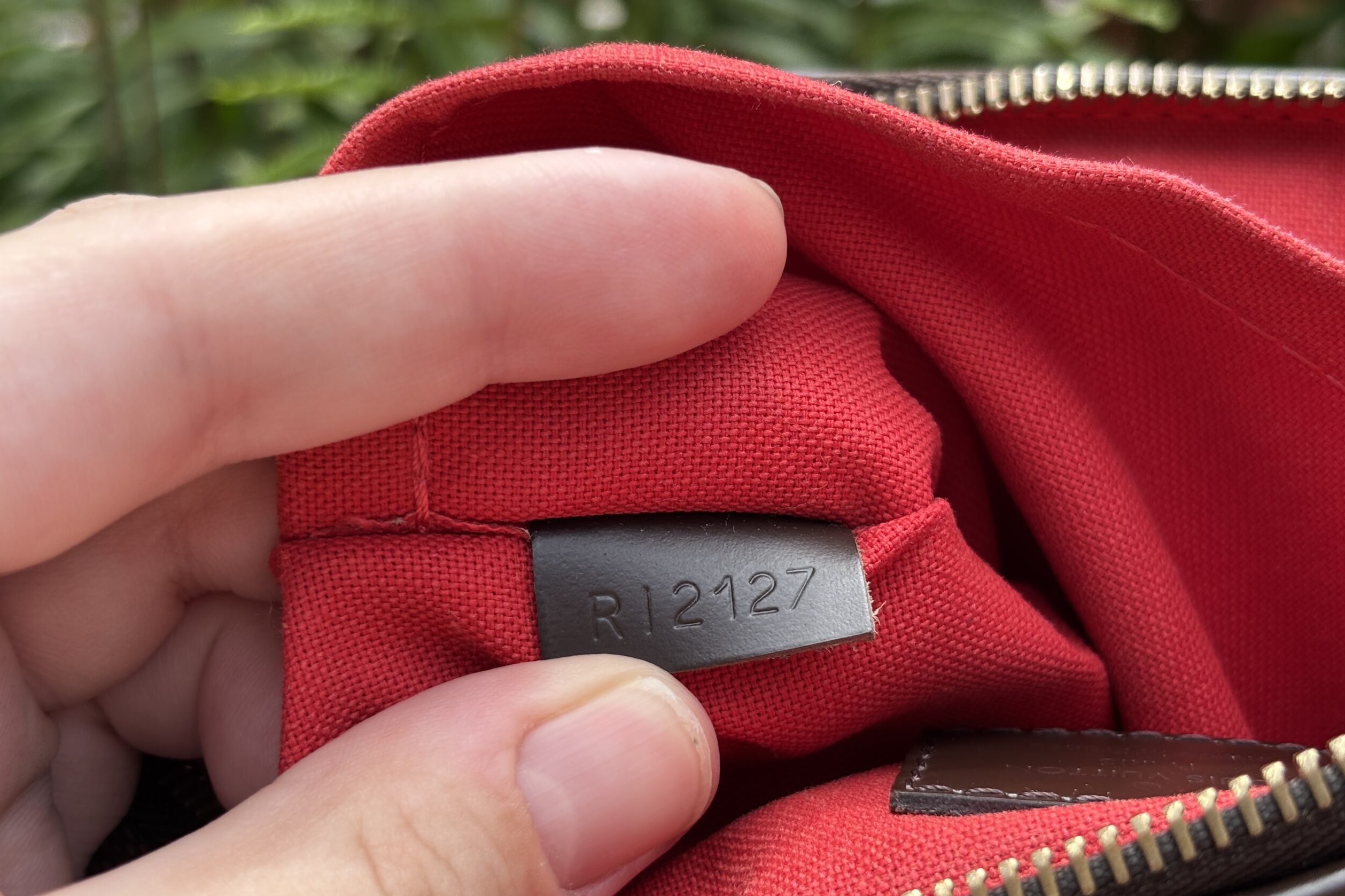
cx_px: 677
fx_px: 2055
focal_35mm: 55
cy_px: 488
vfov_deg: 24.6
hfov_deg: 36.2
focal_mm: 5.96
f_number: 1.6
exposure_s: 1/722
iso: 32
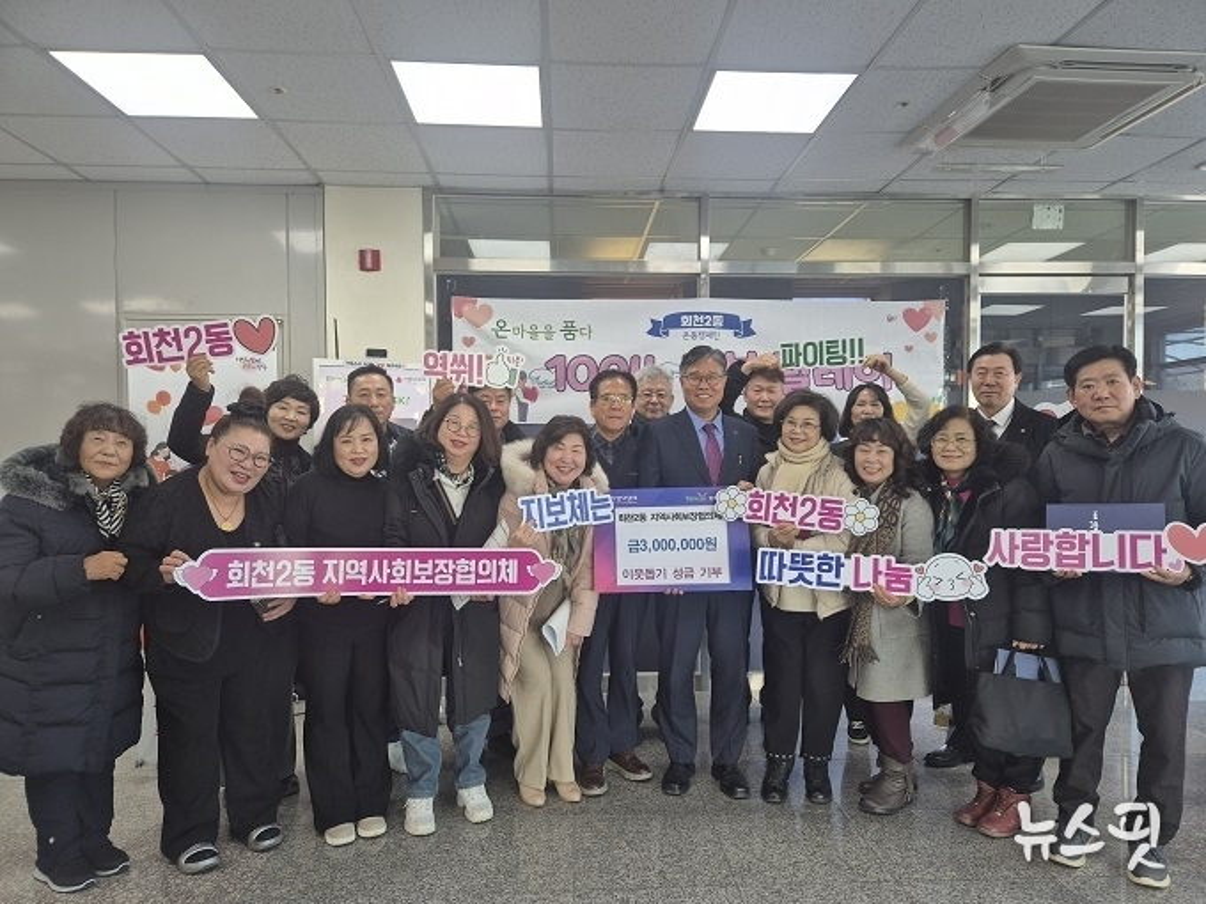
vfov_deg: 58.9
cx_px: 603
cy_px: 452
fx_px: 801
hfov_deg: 73.9
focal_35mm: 23
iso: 64
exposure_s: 1/120
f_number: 1.8
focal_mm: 5.4
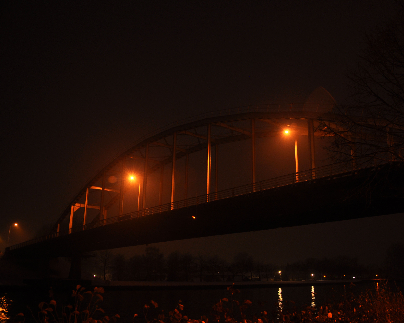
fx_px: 371
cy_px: 164
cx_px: 241
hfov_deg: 56.8
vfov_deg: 47.1
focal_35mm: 31
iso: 320
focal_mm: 18
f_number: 5.6
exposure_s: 1/3
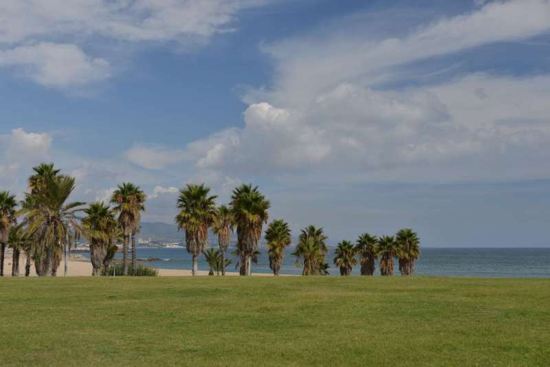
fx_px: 688
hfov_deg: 43.6
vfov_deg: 29.9
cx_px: 275
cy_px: 184
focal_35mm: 45
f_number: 8
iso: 125
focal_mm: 45
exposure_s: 1/250
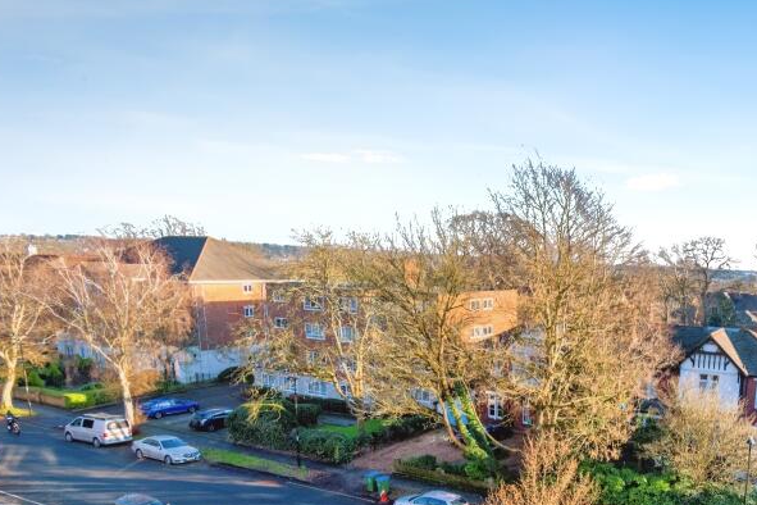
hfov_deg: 64.8
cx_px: 576
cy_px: 385
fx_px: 547
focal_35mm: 26
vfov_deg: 47.5
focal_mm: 10
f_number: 7.1
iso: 400
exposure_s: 1/640
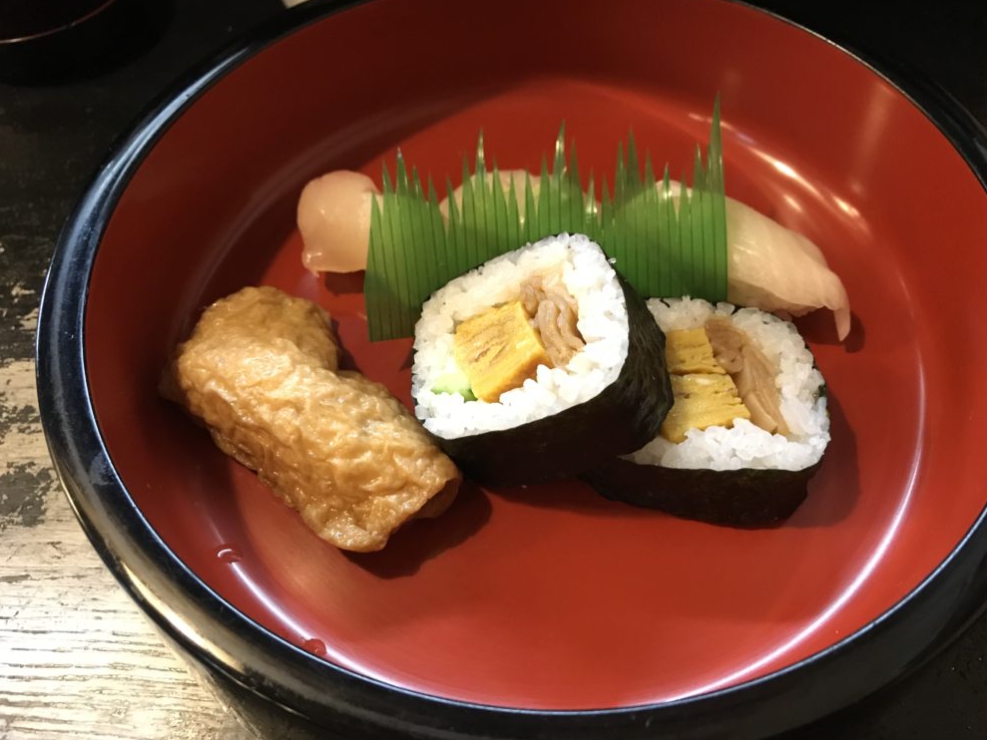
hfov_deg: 61.7
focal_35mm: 29
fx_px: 827
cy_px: 373
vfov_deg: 48.2
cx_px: 499
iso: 100
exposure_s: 1/15
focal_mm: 3.99
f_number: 1.8
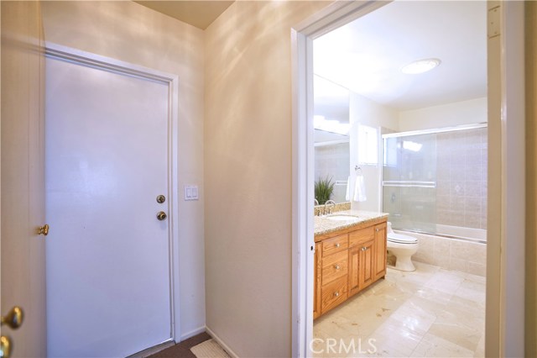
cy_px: 179
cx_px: 268
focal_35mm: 16
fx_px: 239
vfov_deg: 73.7
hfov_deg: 96.8
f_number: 2.8
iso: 320
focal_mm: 16
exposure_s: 1/30
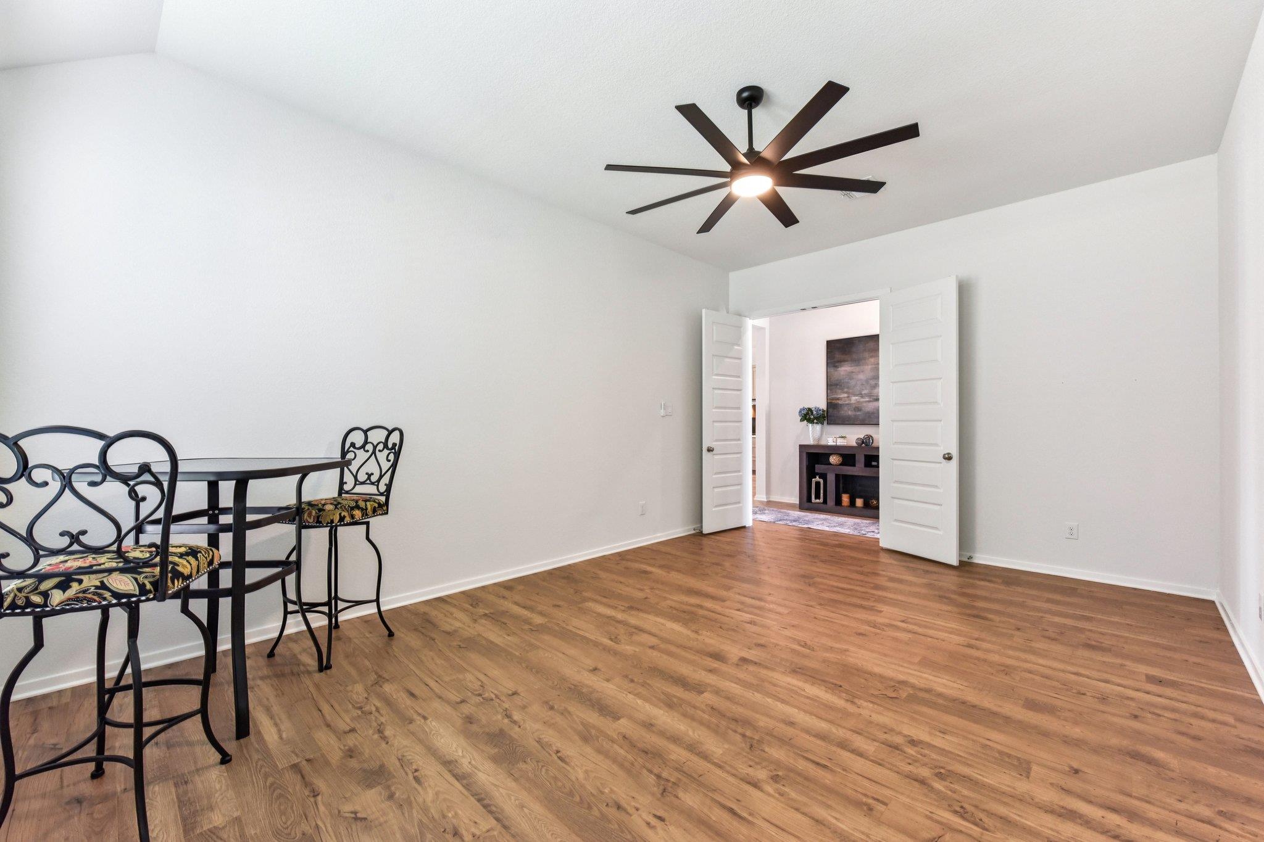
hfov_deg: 100.4
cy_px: 421
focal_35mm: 15
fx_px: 527
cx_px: 632
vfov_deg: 77.3
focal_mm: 15
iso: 800
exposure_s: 1/15
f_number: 8
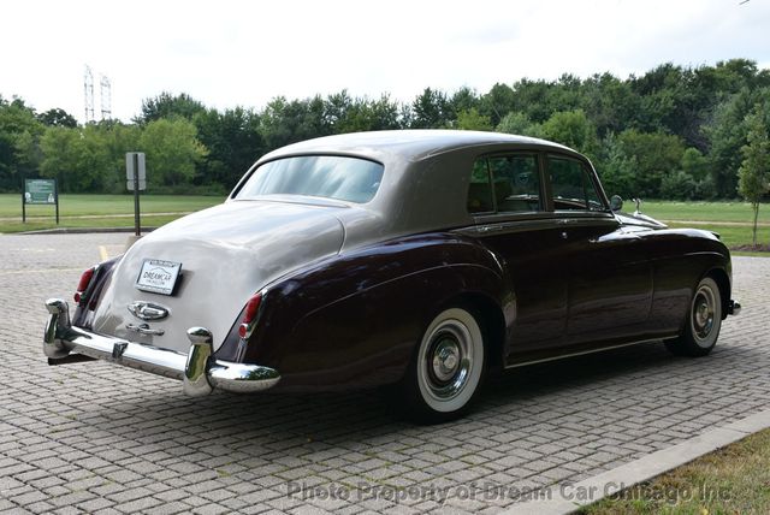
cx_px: 385
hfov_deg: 47.9
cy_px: 258
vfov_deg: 33.1
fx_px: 867
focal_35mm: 40
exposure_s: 1/500
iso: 360
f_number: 8
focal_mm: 27
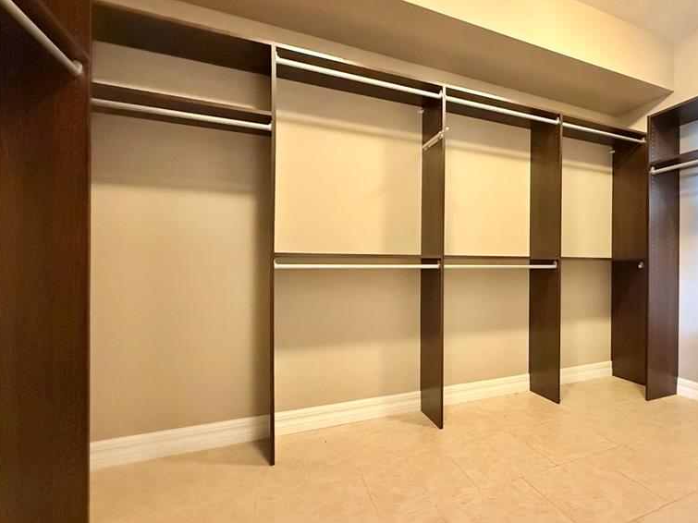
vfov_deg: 68.7
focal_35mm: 19
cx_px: 467
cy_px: 265
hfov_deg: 81.7
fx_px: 383
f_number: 2.2
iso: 1250
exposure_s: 1/60
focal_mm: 2.22
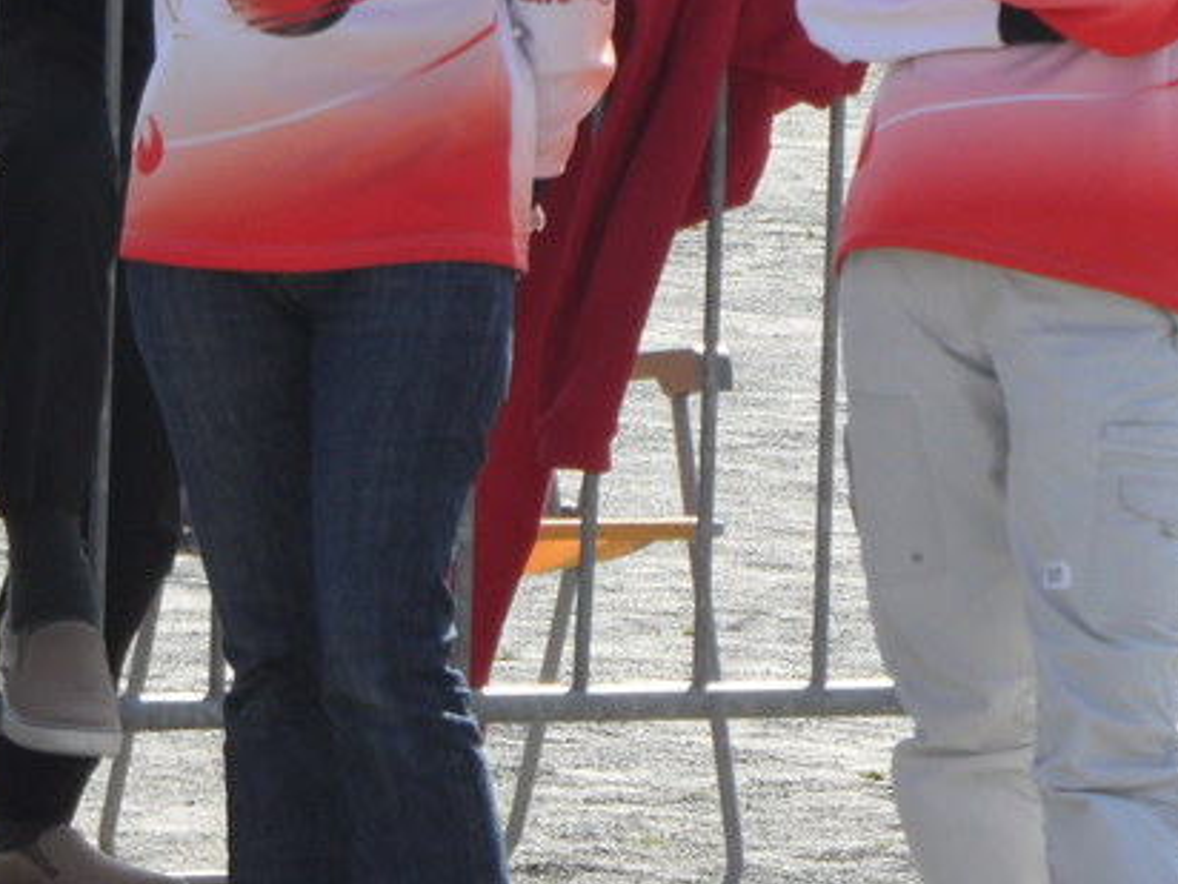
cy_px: 269
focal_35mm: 559
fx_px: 19023
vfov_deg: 2.7
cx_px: 741
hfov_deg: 3.5
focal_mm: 39.5
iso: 80
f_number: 5
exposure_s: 1/250
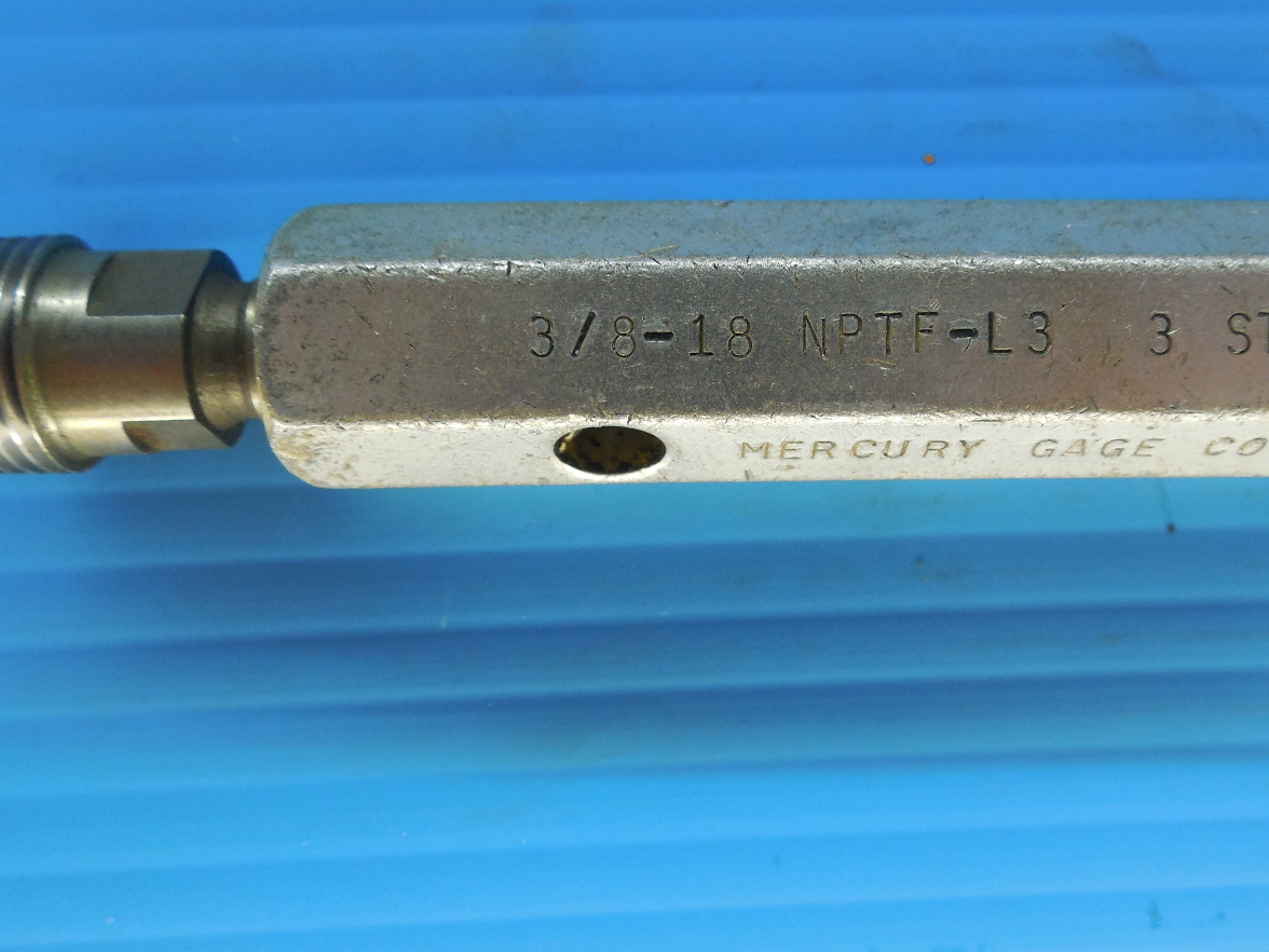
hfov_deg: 53.6
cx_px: 752
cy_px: 398
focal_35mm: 34
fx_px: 1246
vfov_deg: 41.7
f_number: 3.3
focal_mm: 4.5
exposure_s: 1/250
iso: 200
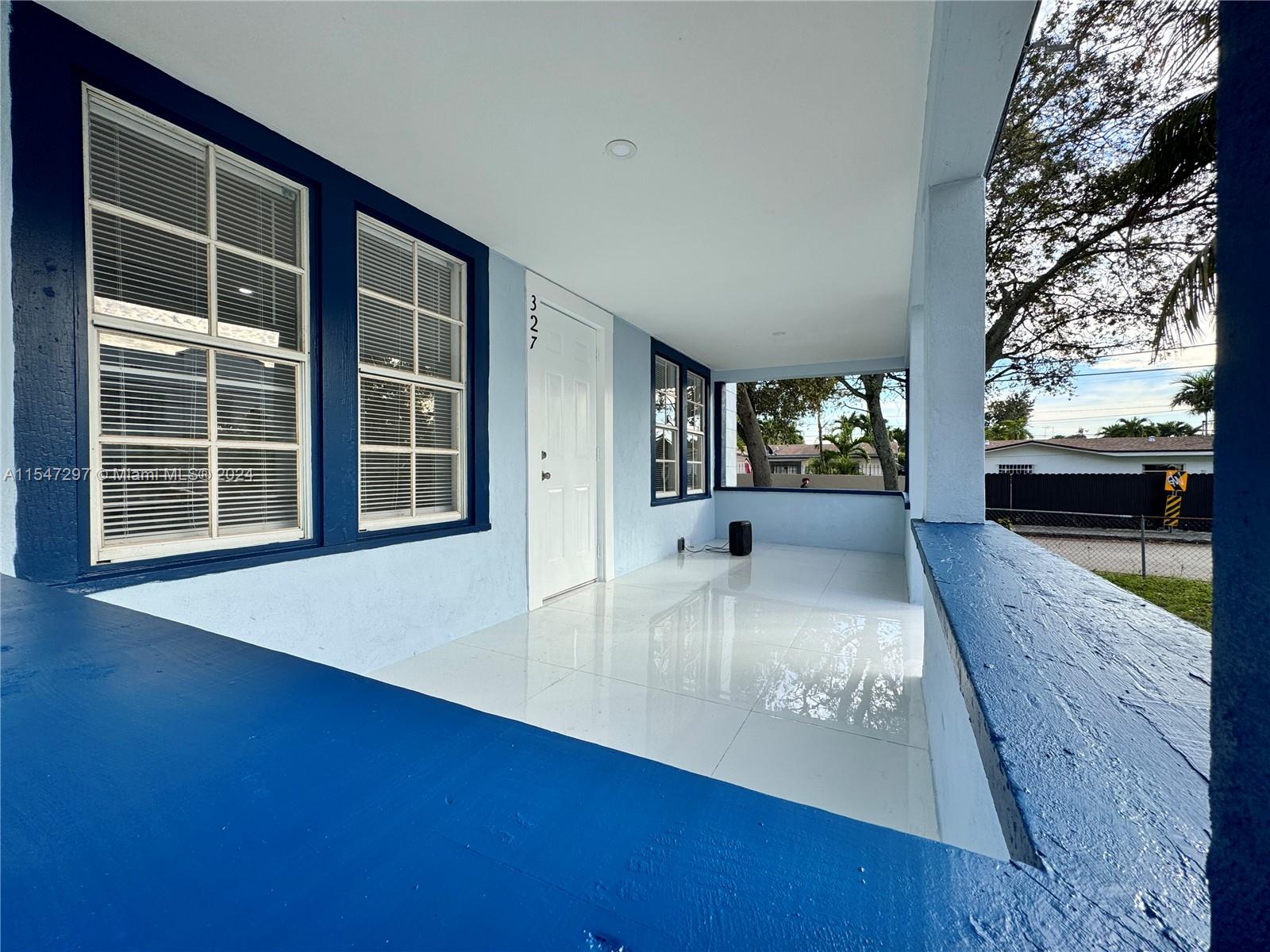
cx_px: 635
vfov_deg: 85.7
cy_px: 476
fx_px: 514
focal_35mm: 14
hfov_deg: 102.1
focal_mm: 2.22
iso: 50
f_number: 2.2
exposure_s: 1/587
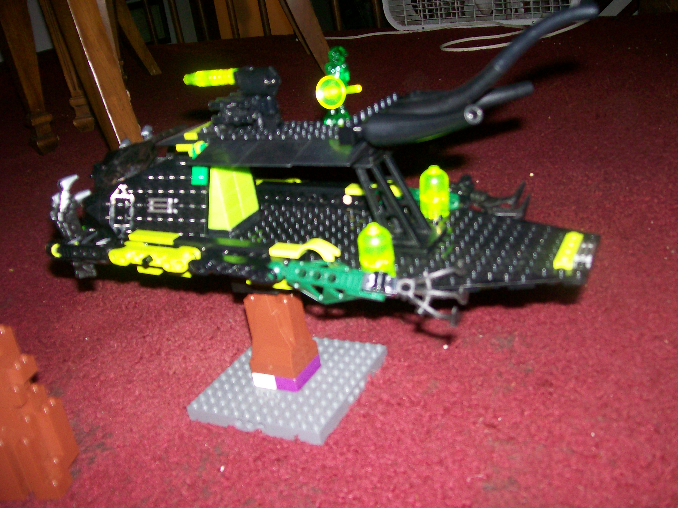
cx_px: 339
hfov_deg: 51.4
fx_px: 705
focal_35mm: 36
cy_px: 254
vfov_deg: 39.7
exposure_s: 1/64
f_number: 2.7
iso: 140
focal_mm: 6
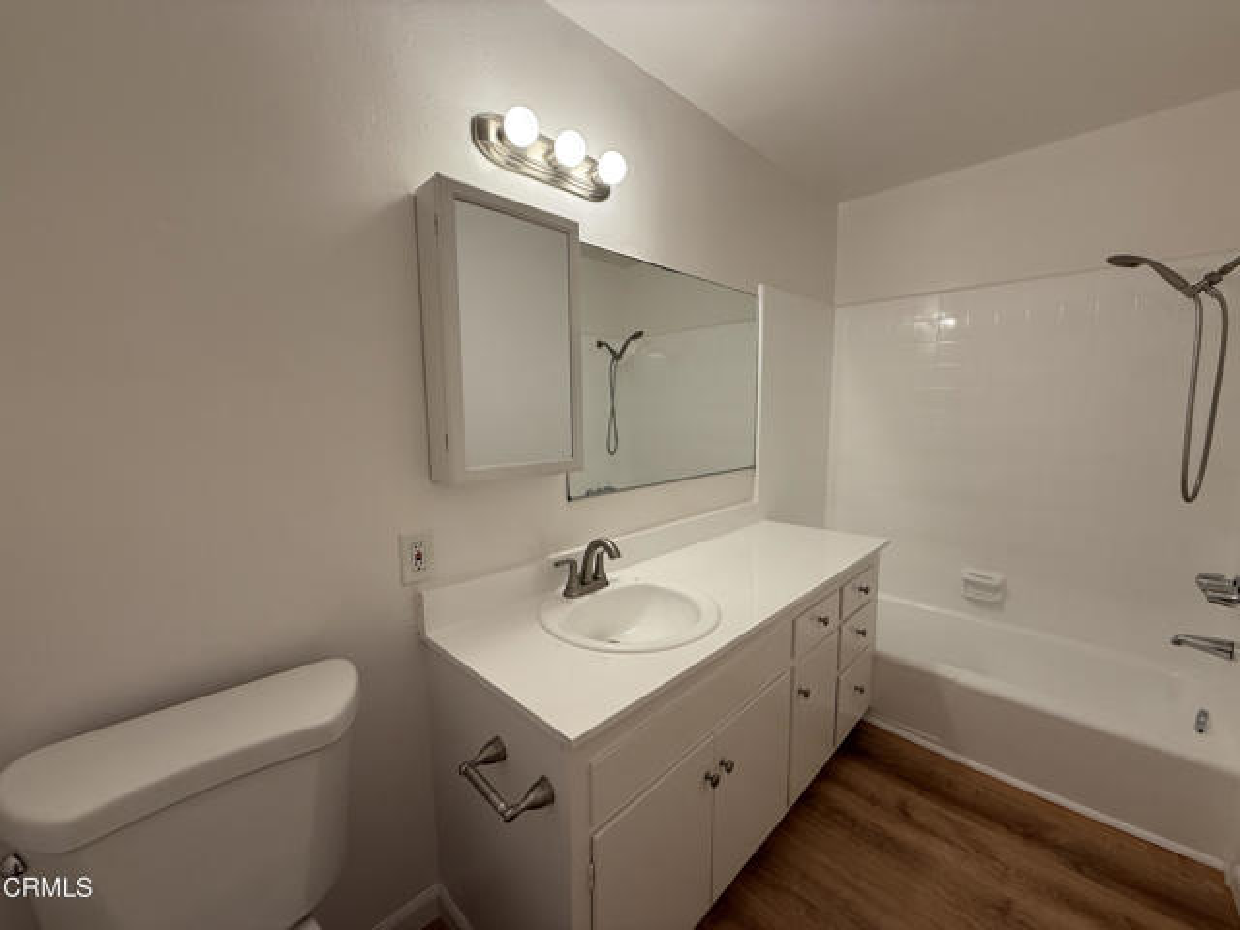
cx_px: 620
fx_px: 502
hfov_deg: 102.1
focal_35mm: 14
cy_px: 465
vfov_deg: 85.7
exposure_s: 1/120
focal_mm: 2.22
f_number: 2.2
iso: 160
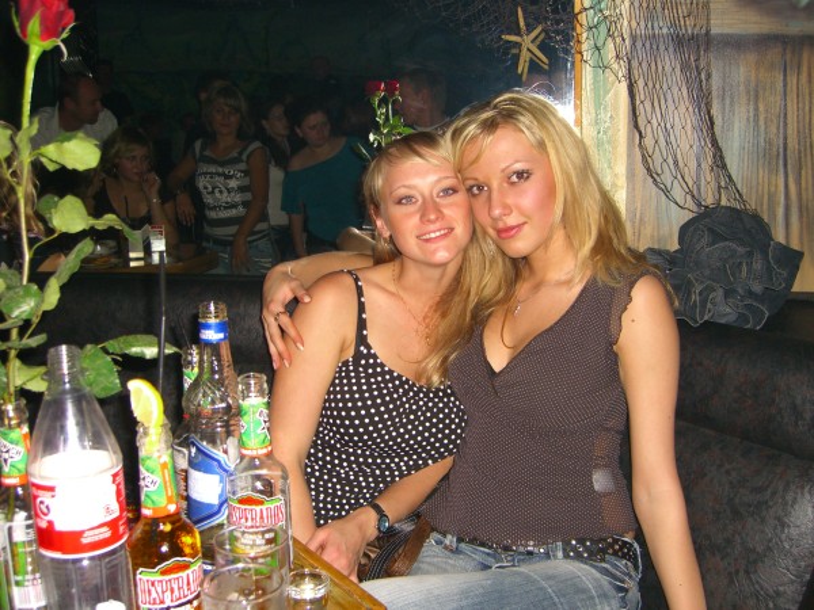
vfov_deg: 37.7
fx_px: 894
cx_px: 407
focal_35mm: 38
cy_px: 305
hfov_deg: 49.0
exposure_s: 1/60
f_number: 2.8
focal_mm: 7.9
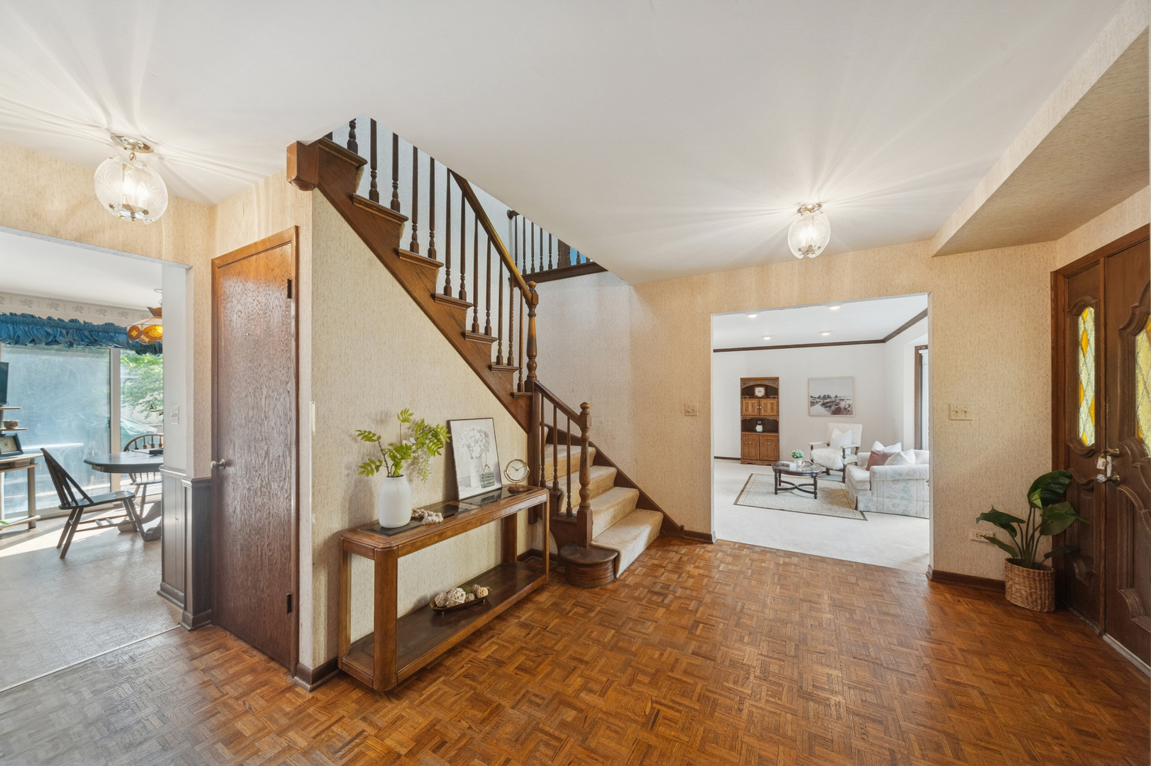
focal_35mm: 12
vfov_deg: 89.9
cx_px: 576
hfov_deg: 112.7
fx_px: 383
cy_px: 383
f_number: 8
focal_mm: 12
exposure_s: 1/25
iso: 400
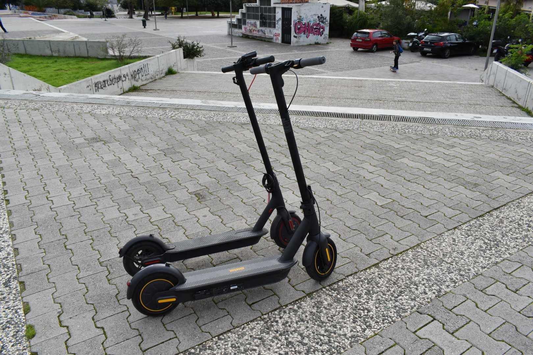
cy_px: 178
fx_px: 400
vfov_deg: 47.9
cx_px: 266
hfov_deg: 67.4
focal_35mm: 27
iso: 200
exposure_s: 1/400
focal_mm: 18
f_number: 10
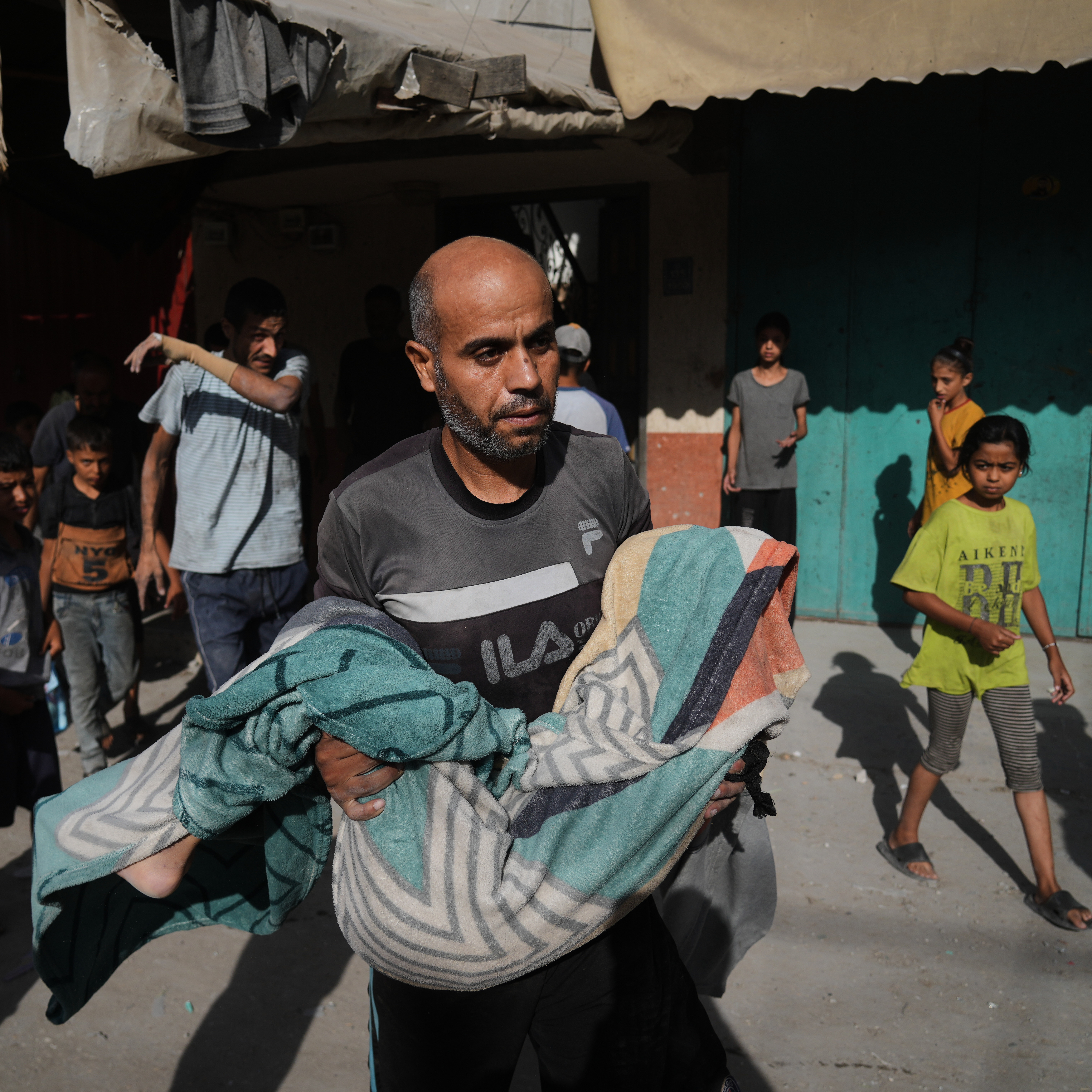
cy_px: 551
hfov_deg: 52.3
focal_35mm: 31
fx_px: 1106
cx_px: 459
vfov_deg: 52.5
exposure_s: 1/4000
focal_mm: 24
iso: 160
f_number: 4
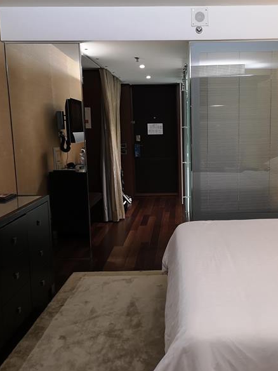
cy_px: 187
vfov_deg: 50.1
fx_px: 396
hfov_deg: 38.2
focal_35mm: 37
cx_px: 185
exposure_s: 1/33.3
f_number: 1.8
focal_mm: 3.95
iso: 250
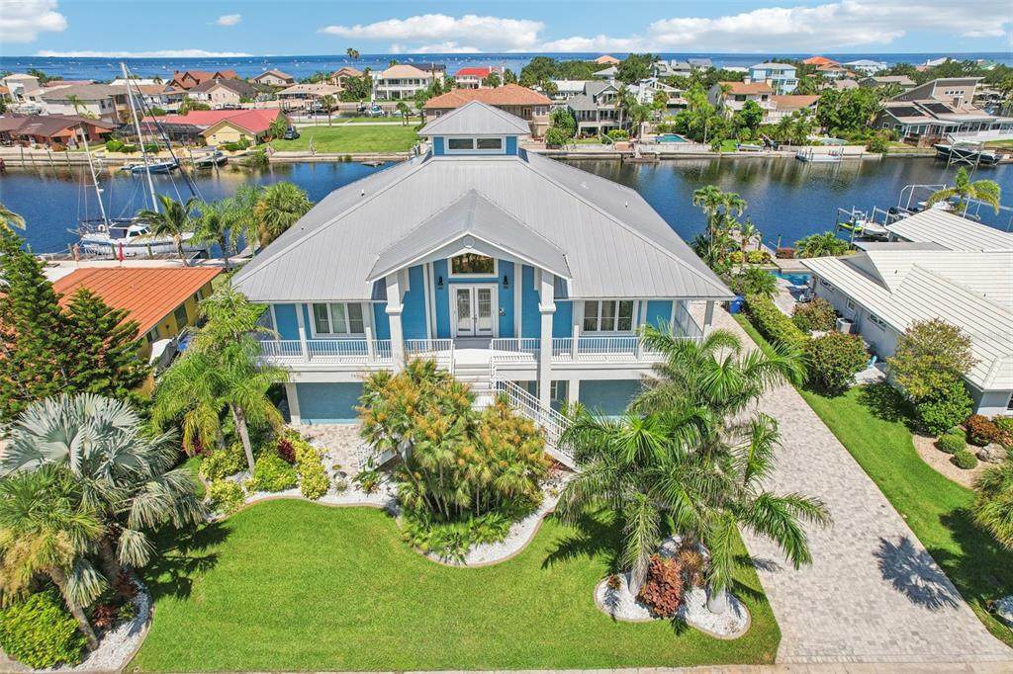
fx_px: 619
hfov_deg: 78.6
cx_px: 506
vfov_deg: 57.2
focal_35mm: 22
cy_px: 337
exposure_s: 1/2500
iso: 110
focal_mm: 8.38
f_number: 2.8
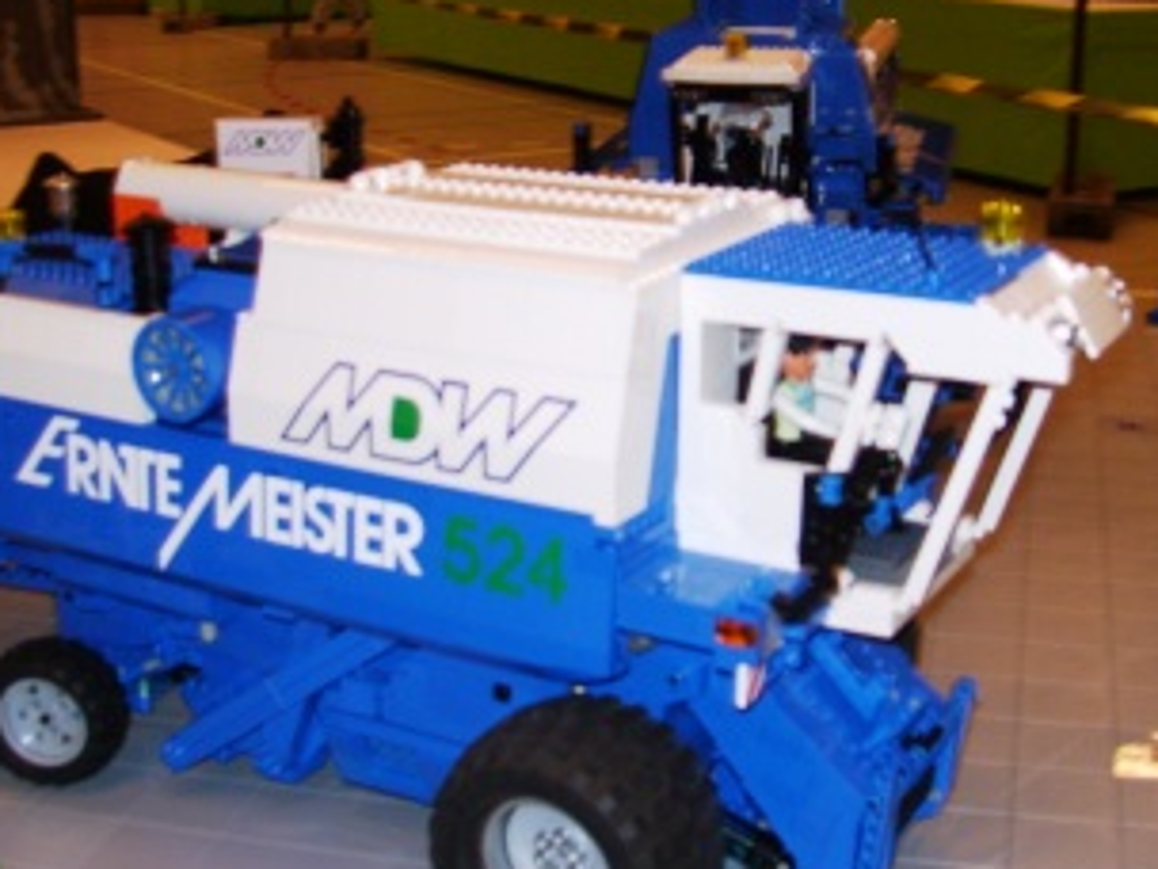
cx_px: 568
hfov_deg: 36.2
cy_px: 400
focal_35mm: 53
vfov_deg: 27.5
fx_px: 1773
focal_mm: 6
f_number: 2.7
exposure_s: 1/60
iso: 80
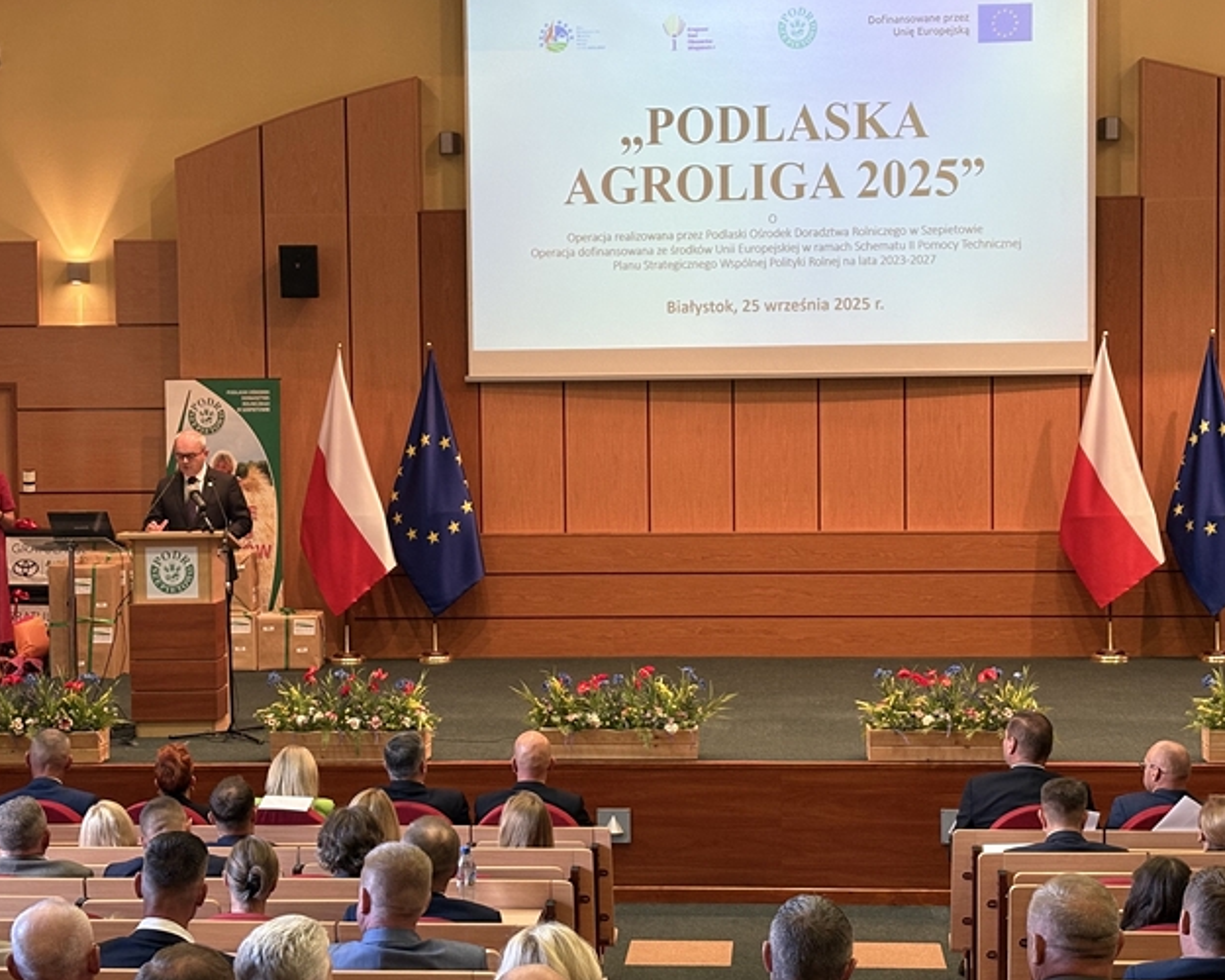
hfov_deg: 27.9
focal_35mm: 68
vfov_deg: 22.5
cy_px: 498
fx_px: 2465
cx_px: 571
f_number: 1.6
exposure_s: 1/33
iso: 125
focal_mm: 5.96
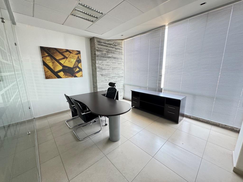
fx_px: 98
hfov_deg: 102.1
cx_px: 122
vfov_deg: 85.7
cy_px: 91
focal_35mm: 14
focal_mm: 2.22
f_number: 2.2
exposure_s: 1/60
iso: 500
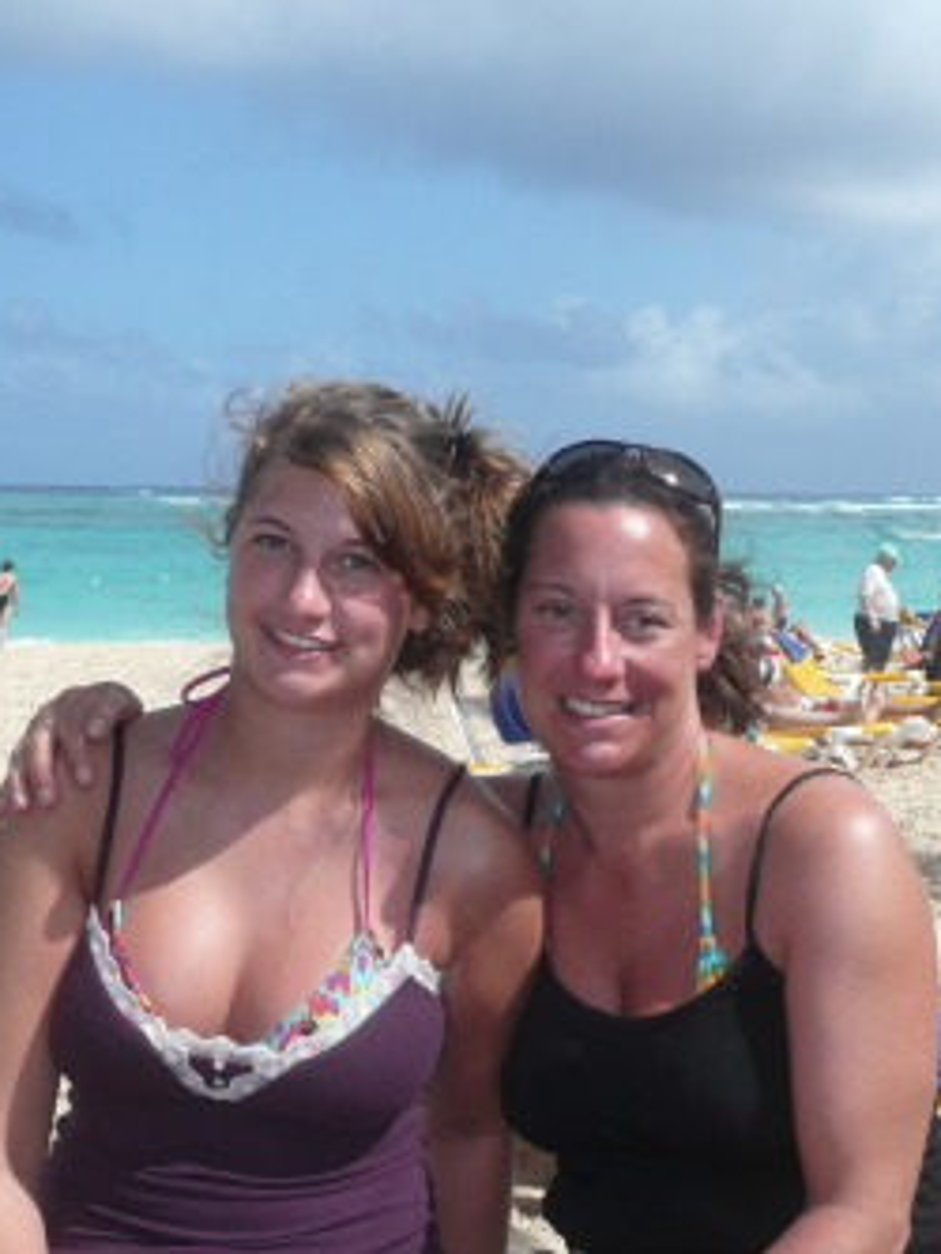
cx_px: 474
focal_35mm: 58
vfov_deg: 33.2
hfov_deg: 25.2
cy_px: 631
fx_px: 2101
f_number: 4
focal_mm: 7
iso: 100
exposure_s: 1/1000
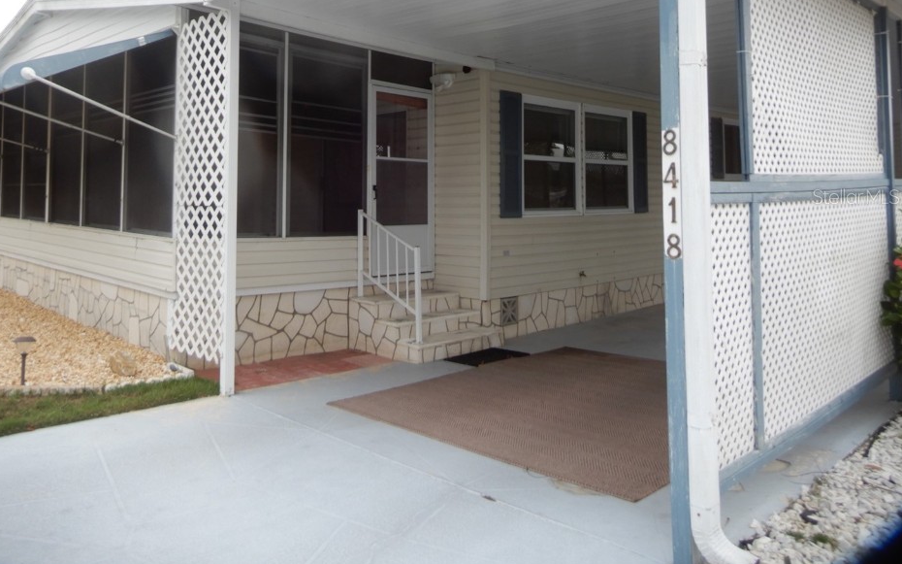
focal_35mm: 28
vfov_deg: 44.0
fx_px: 688
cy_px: 196
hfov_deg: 66.3
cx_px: 407
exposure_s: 1/320
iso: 80
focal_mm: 4.3
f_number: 3.4
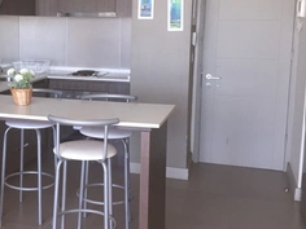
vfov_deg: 26.9
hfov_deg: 34.2
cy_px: 87
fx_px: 477
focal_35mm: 54
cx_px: 51
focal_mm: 4.15
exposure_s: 1/33
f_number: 2.2
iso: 80
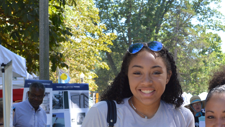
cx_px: 190
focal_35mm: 89
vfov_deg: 13.0
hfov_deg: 23.5
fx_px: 531
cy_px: 181
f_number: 5.6
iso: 140
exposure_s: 1/125
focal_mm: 20
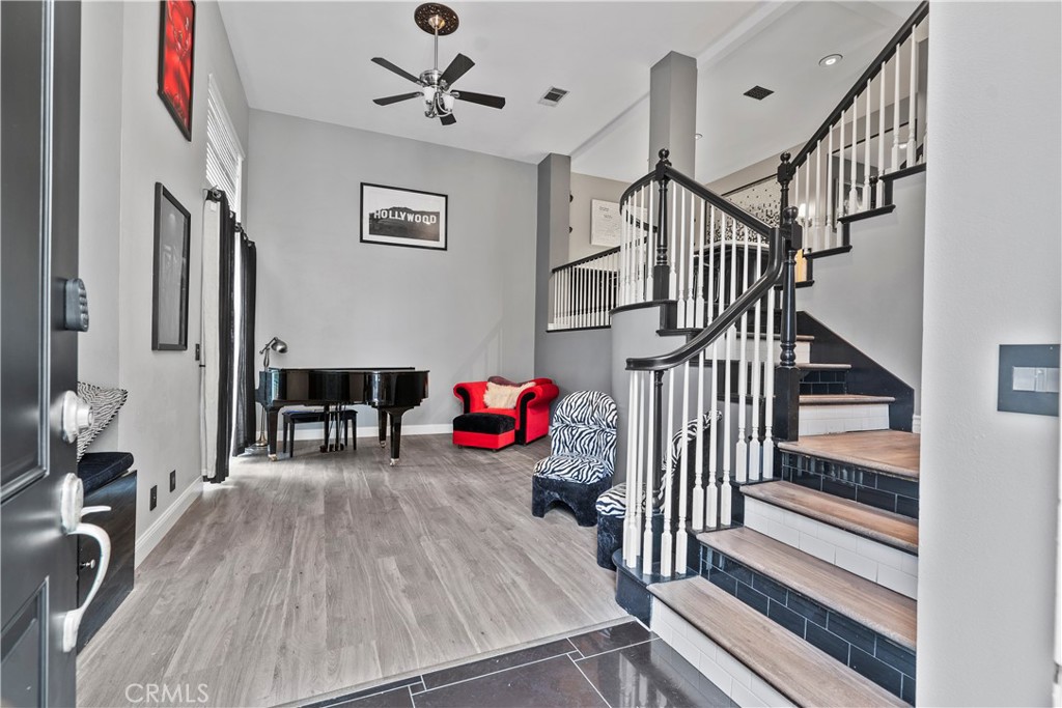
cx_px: 531
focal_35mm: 16
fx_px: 472
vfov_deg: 73.8
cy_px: 354
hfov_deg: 96.7
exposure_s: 1/1.25
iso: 250
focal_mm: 16
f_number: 6.3
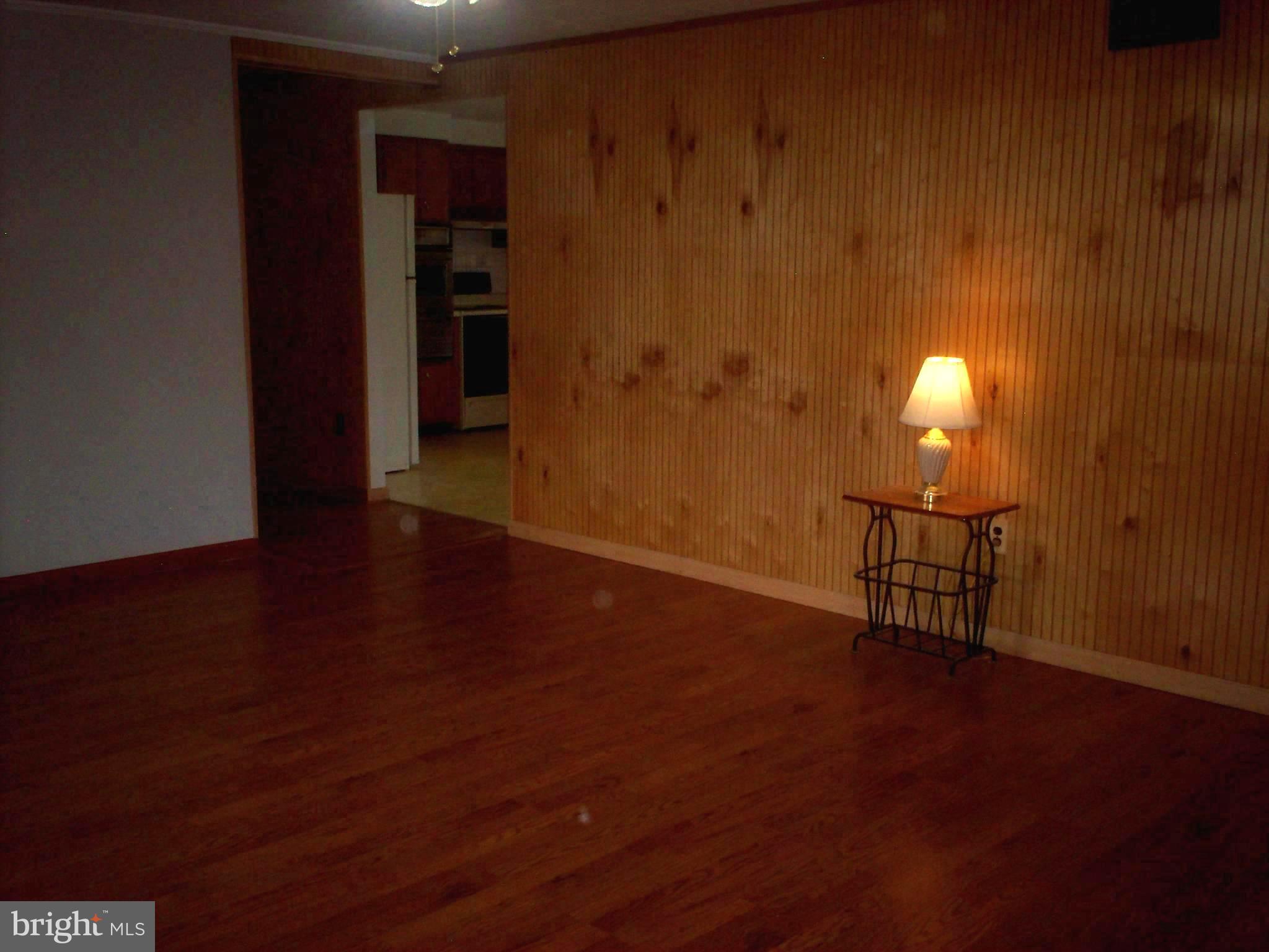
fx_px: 1320
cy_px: 476
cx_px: 634
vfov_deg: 39.7
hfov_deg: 51.3
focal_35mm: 36
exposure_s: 1/60
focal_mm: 6
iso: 140
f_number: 4.5
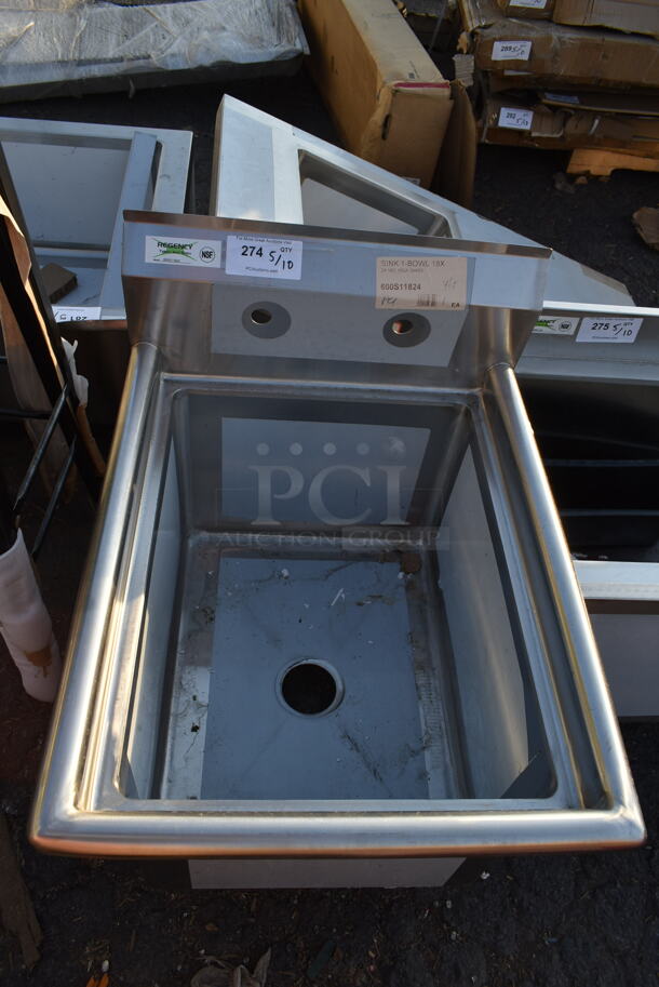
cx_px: 330
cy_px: 494
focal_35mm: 27
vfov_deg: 67.3
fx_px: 740
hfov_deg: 48.0
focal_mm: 18
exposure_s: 1/160
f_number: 6.3
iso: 100
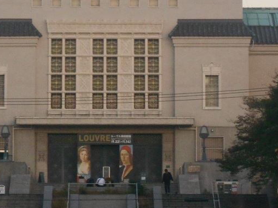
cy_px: 50
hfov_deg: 7.5
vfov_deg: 5.6
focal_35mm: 264
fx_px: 2120
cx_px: 110
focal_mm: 23
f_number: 6.5
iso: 400
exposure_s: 1/60
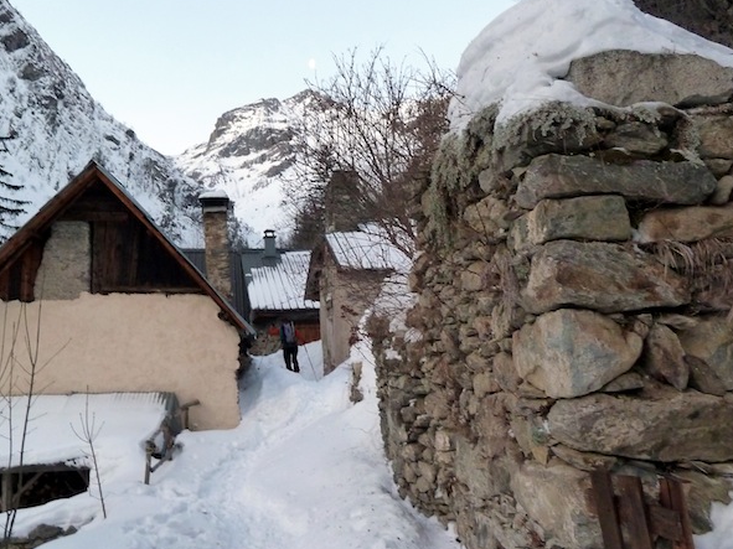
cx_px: 283
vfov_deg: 42.8
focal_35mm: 33
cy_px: 235
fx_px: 699
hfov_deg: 54.8
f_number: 3.3
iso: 400
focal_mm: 4.1
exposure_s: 1/30
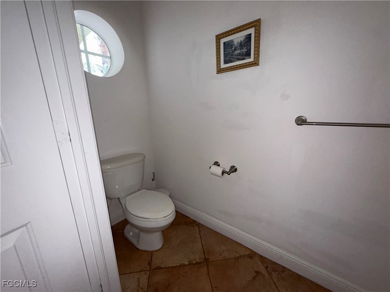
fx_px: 158
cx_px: 195
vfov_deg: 85.7
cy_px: 146
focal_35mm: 14
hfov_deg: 102.1
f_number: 2.2
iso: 160
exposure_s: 1/60
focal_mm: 2.22
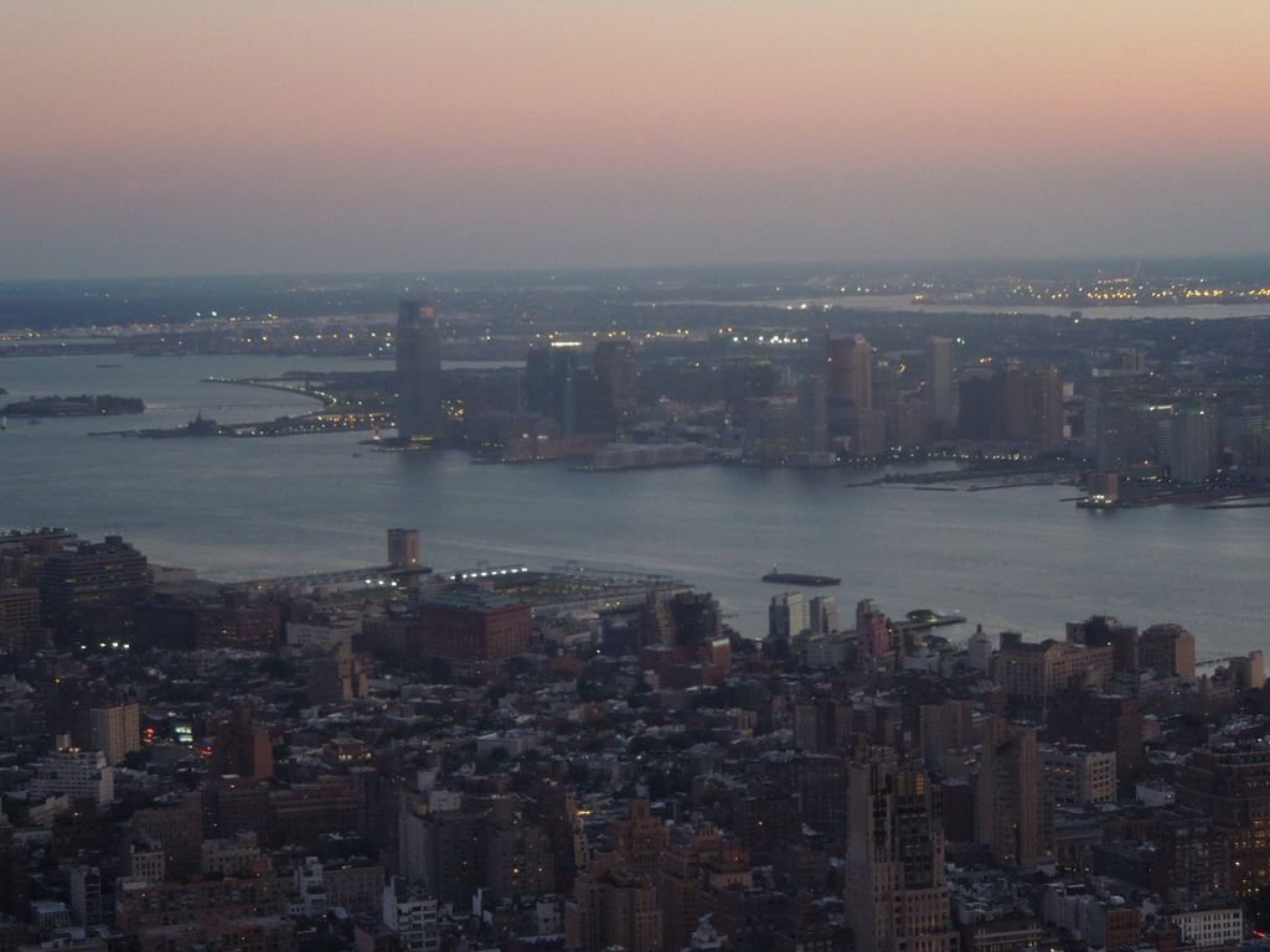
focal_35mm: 89
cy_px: 476
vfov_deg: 16.6
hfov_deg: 22.0
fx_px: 3265
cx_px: 635
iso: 800
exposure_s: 1/50
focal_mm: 16
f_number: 4.6
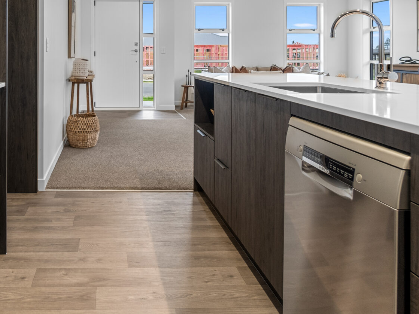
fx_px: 399
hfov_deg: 53.5
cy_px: 55
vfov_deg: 40.8
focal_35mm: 33
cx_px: 119
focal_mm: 10
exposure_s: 1/30
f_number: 4
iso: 640
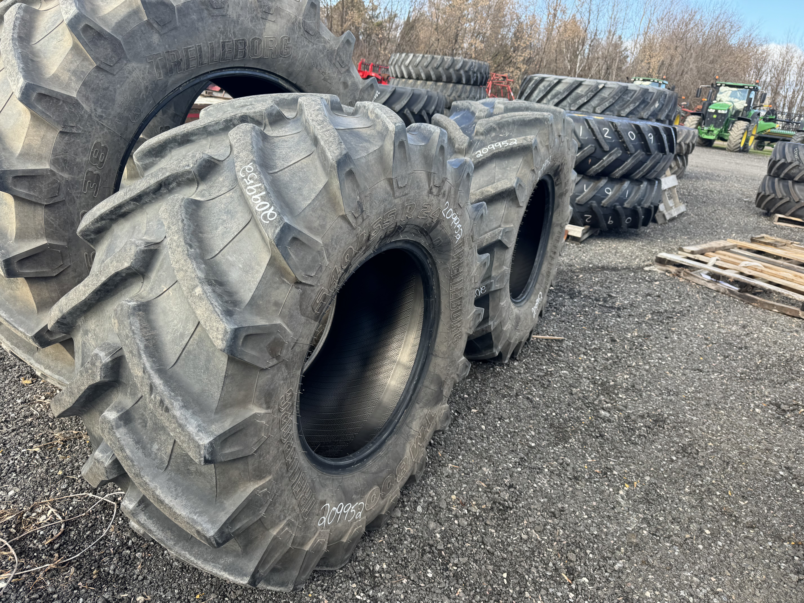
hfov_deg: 71.6
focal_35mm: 24
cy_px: 302
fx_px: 557
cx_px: 402
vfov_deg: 56.8
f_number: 1.78
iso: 80
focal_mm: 6.76
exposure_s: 1/544
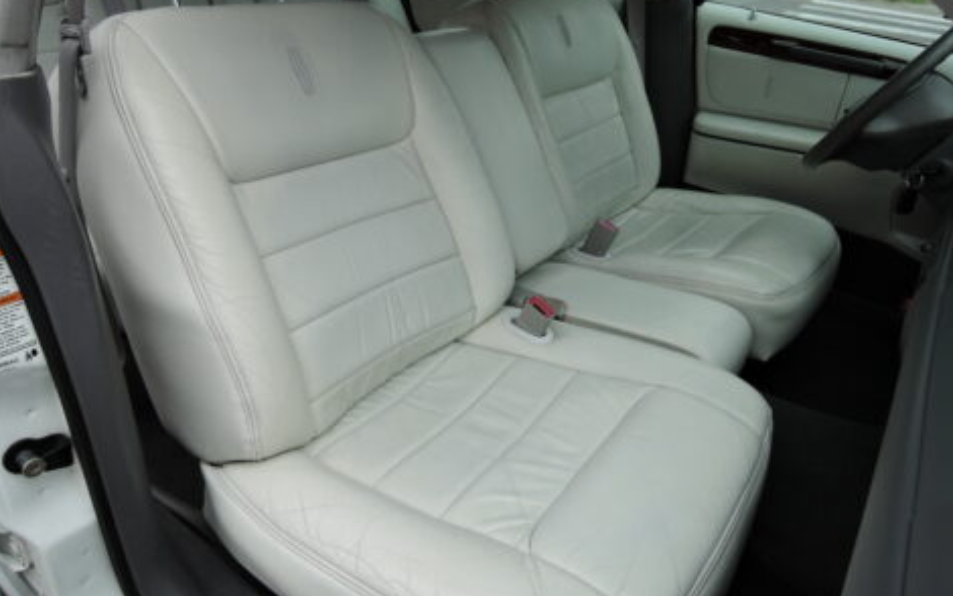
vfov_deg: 47.4
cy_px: 239
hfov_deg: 70.4
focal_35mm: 26
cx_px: 483
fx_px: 675
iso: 80
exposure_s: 1/100
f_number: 2.8
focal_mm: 5.1
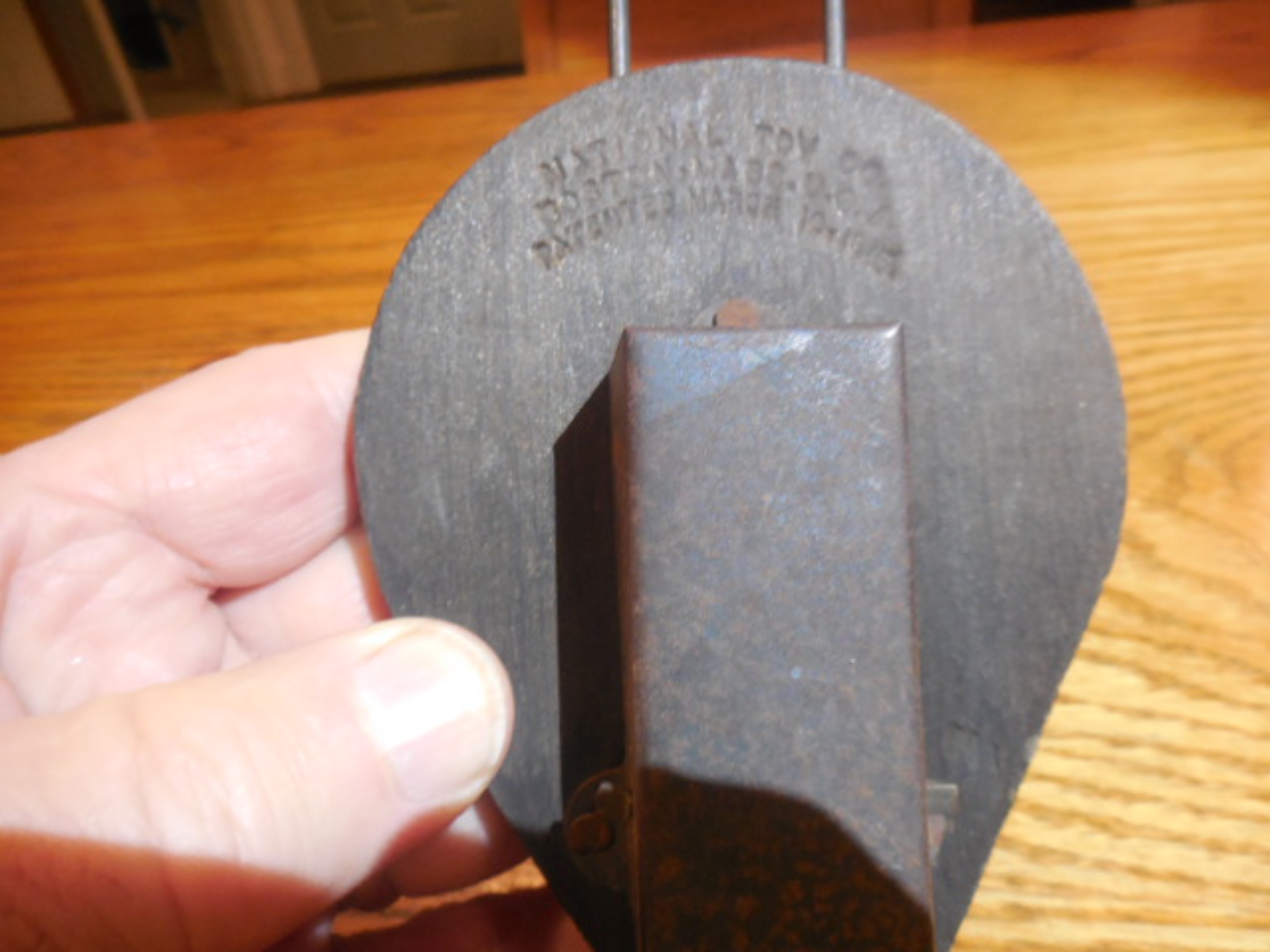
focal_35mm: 25
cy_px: 476
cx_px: 635
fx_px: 917
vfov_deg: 54.9
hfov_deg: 69.4
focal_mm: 4.5
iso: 400
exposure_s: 1/15
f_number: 3.7
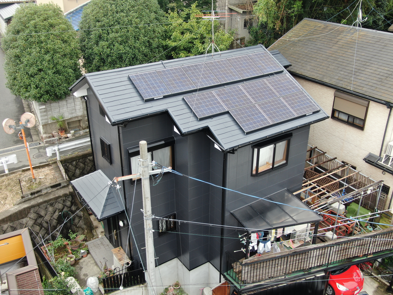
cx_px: 196
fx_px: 409
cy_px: 148
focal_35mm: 36
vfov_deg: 39.7
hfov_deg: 51.4
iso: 100
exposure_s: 1/100
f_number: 3.3
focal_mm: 6.21
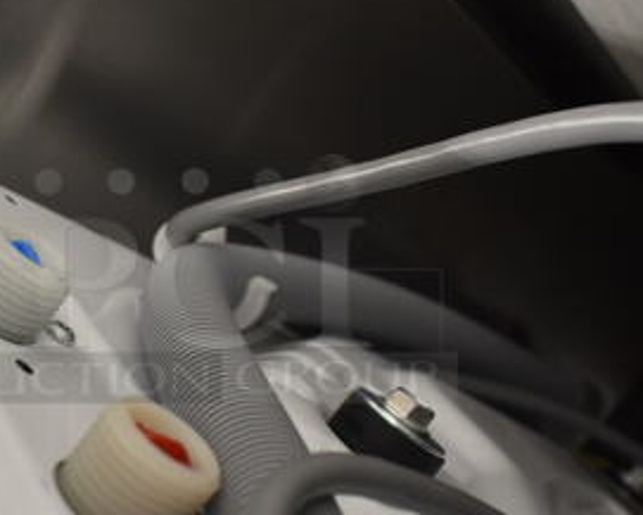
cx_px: 195
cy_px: 278
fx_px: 1085
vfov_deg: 26.7
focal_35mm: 57
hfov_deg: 32.6
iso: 1100
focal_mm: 18
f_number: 3.5
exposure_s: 1/30
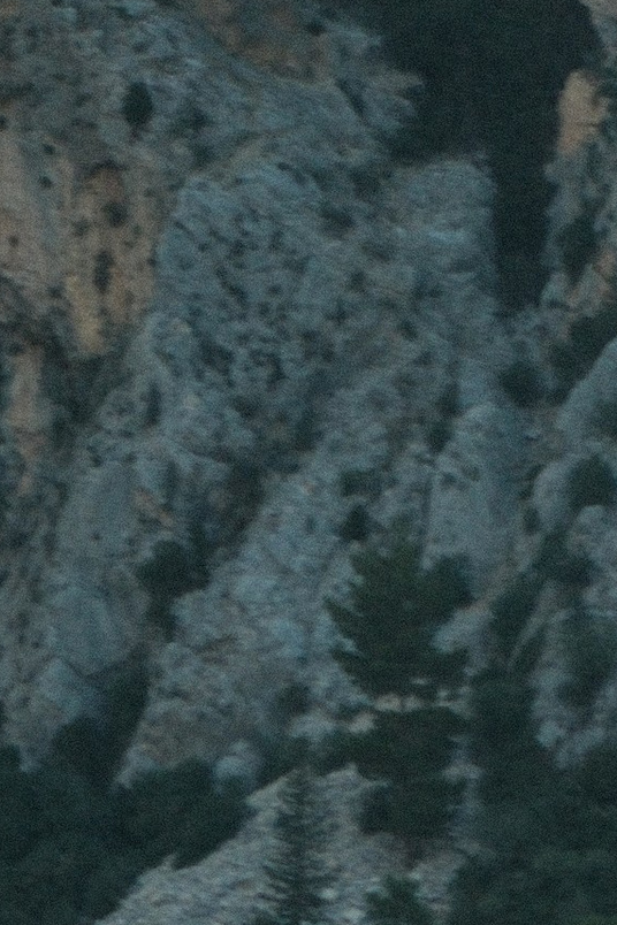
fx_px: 5527
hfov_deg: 6.4
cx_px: -7
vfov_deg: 9.0
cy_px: 1876
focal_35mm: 215
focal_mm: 30
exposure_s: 1/200
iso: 640
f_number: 1.4
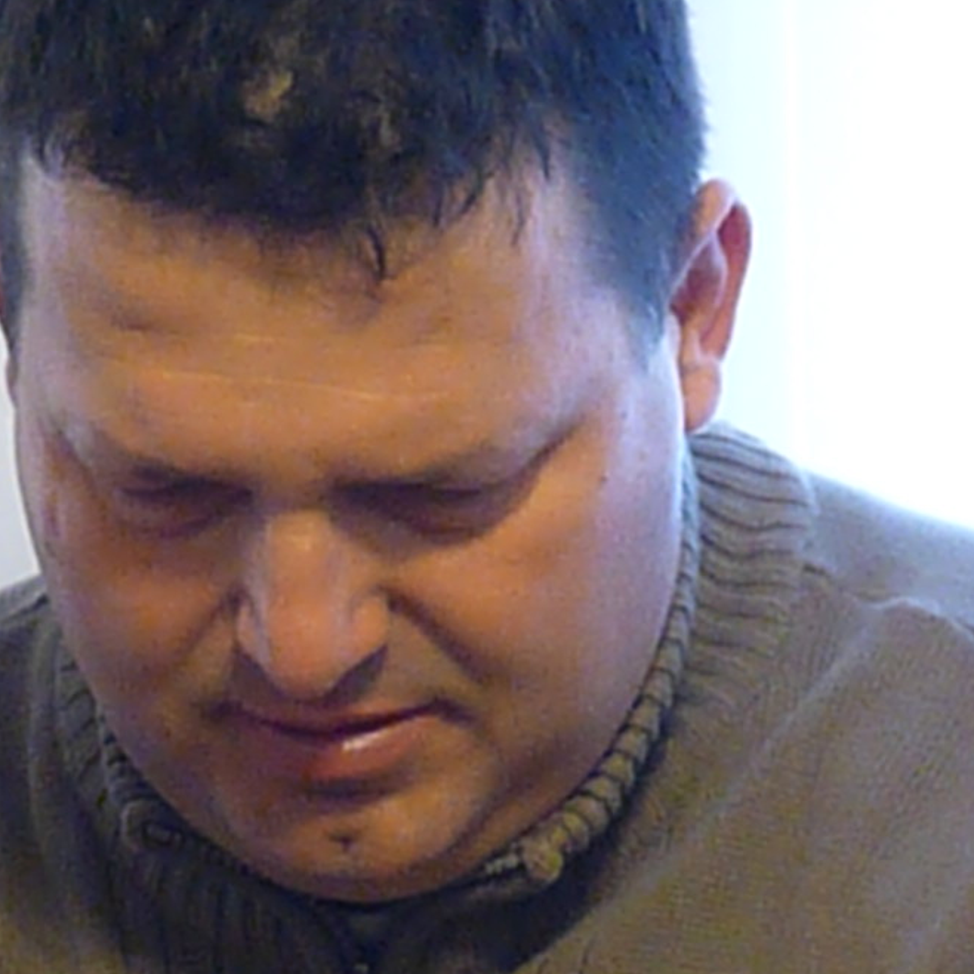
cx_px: 222
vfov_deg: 3.6
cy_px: 706
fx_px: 15408
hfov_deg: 3.6
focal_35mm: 484
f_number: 3.7
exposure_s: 1/40
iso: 1600
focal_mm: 31.2
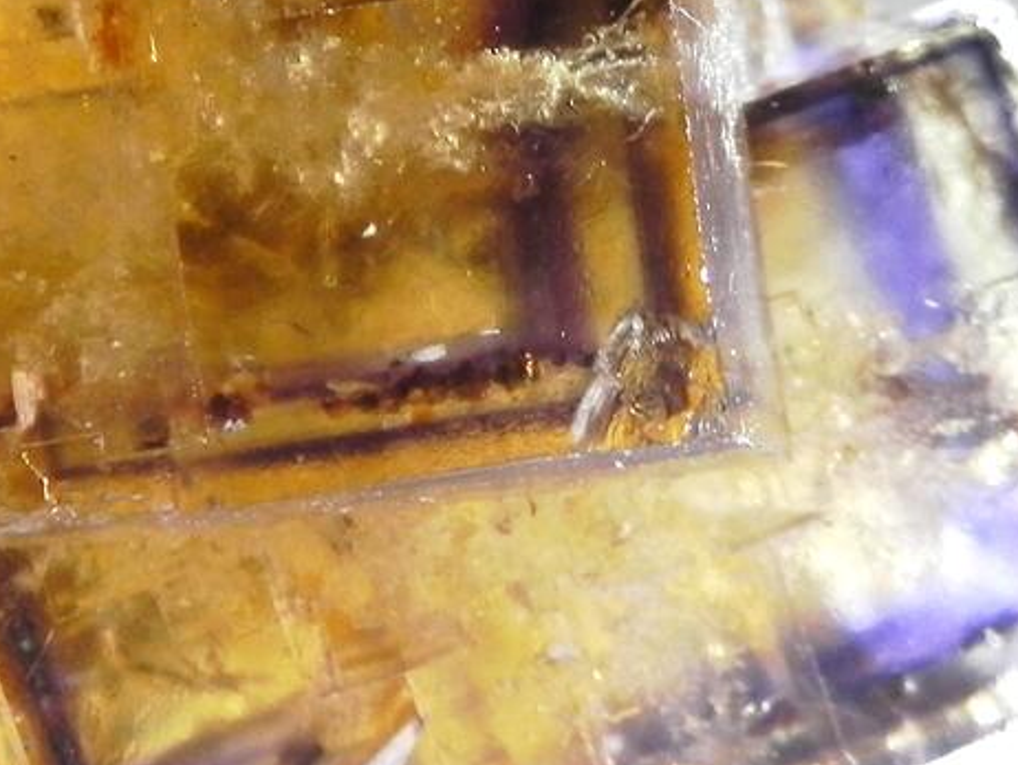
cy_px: 267
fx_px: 8356
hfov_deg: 7.0
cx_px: 117
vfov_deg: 5.2
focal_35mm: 284
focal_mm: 18.8
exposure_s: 1/108
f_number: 4
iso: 160
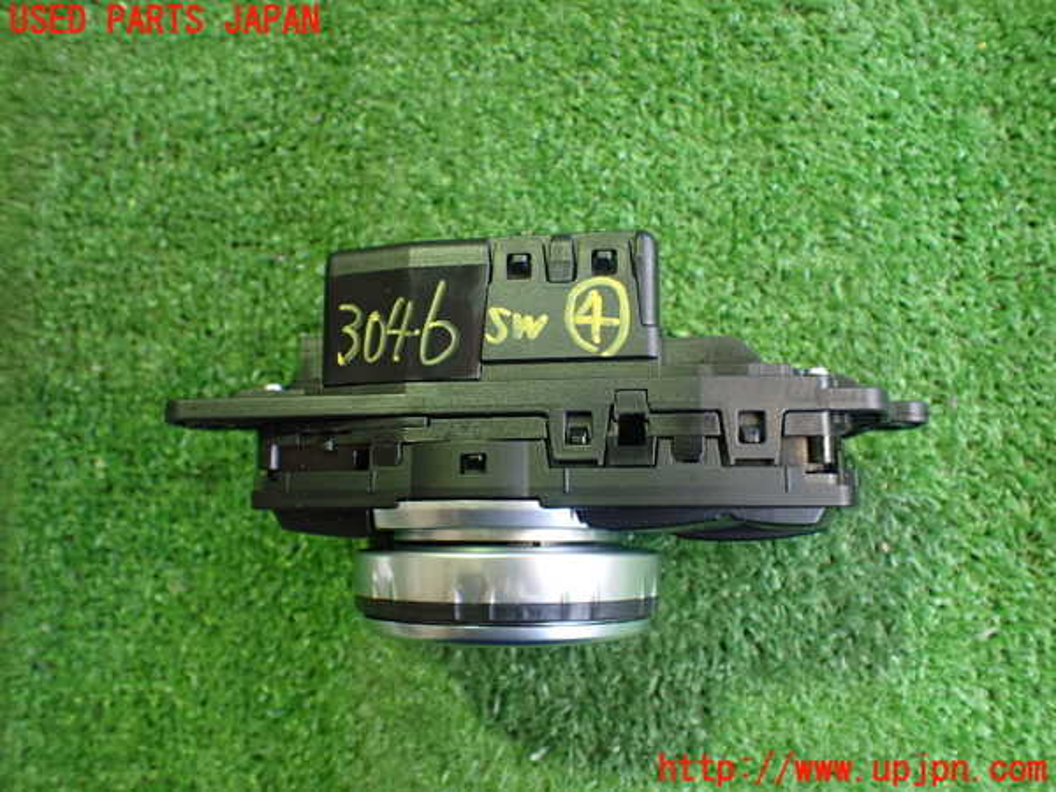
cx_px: 528
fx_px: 915
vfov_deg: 46.8
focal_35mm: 30
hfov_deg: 60.0
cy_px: 396
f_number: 2.3
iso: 800
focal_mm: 5.4
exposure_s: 1/50
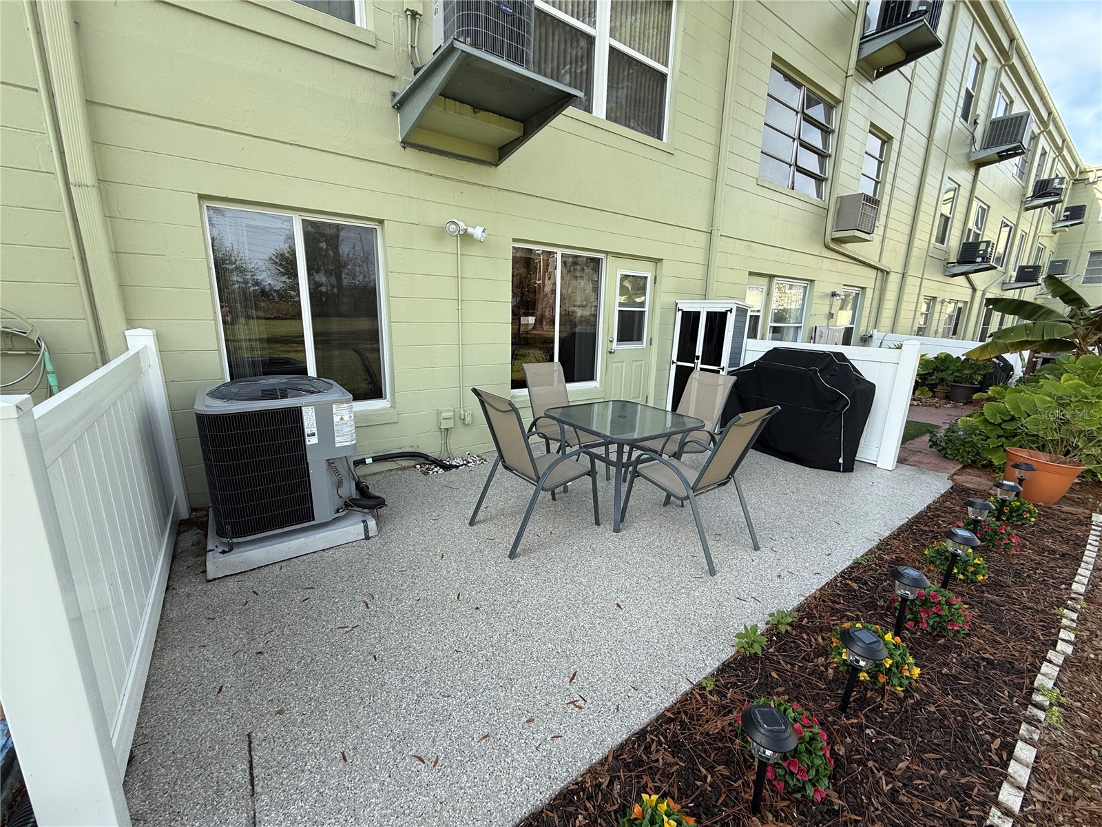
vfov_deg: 85.7
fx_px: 446
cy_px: 414
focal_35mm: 14
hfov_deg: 102.1
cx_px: 551
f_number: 2.2
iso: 50
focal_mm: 2.22
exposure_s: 1/416
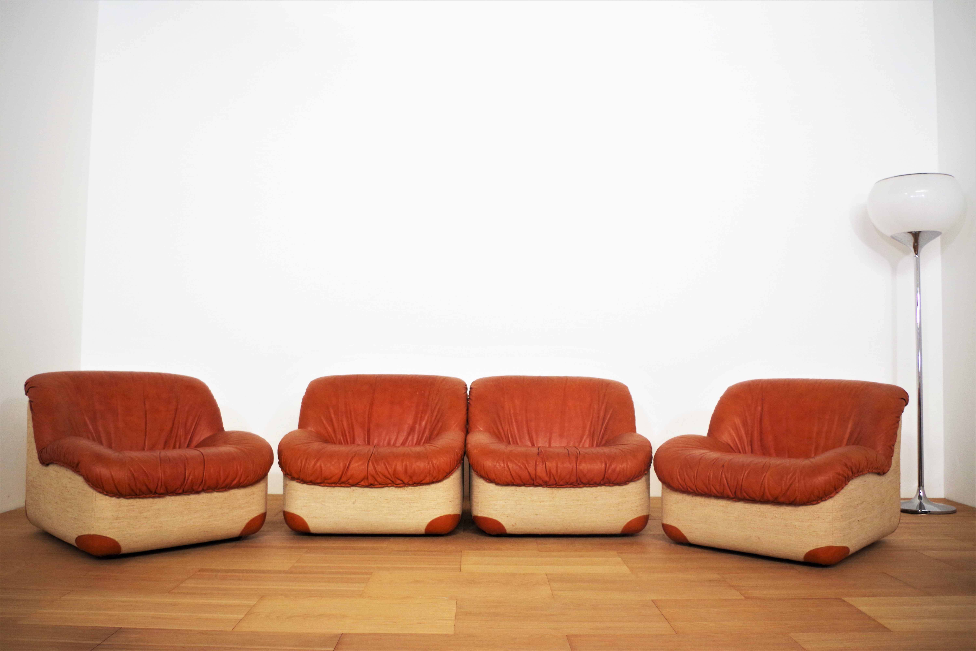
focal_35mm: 30
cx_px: 488
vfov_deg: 43.6
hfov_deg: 61.9
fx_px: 813
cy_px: 326
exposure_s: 1/60
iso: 200
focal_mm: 20
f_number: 4
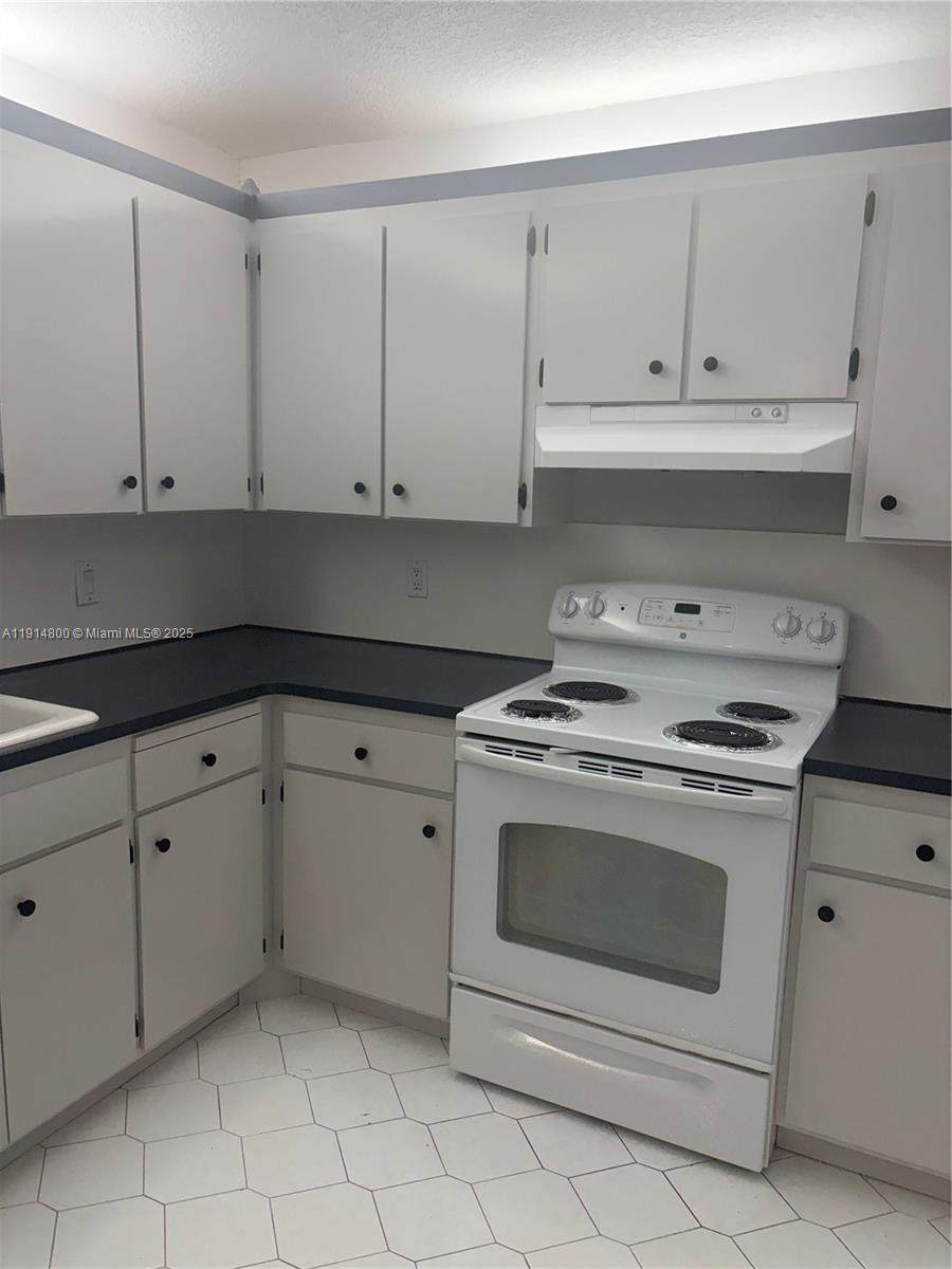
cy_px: 634
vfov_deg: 67.3
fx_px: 953
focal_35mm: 26
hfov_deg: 53.1
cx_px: 476
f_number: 1.6
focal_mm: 5.96
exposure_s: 1/126
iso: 125
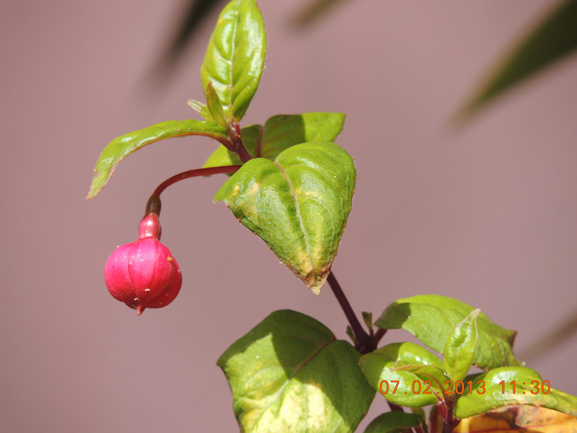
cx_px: 288
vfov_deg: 2.0
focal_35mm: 750
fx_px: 12501
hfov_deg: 2.6
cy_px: 216
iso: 100
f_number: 5.1
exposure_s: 1/400
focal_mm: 133.7
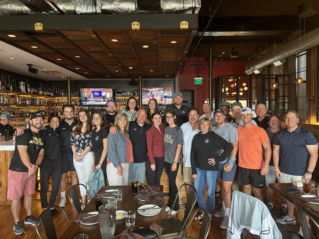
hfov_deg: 71.6
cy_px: 120
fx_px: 221
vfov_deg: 56.8
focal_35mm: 24
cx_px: 160
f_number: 1.78
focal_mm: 6.86
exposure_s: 1/60
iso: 320
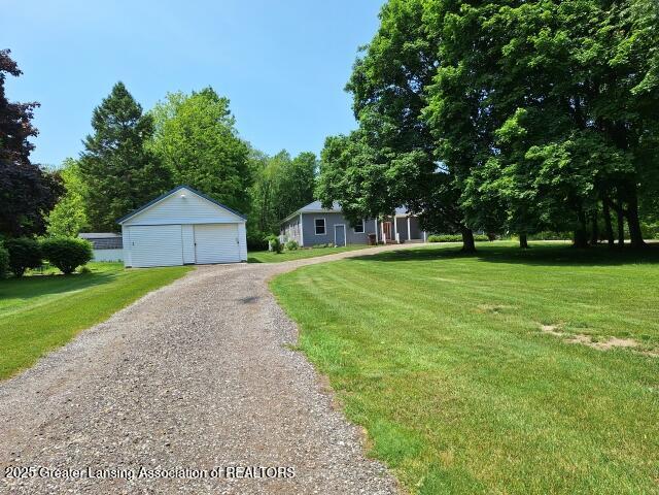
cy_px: 248
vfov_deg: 58.9
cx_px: 330
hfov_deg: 73.9
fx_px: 438
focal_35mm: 23
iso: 40
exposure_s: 1/2604
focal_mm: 5.54
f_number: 1.8
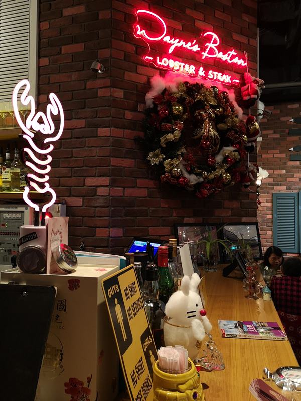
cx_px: 150
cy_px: 200
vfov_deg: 65.3
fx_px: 313
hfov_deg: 51.4
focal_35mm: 27
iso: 320
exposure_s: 1/25
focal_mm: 3.95
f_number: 1.8
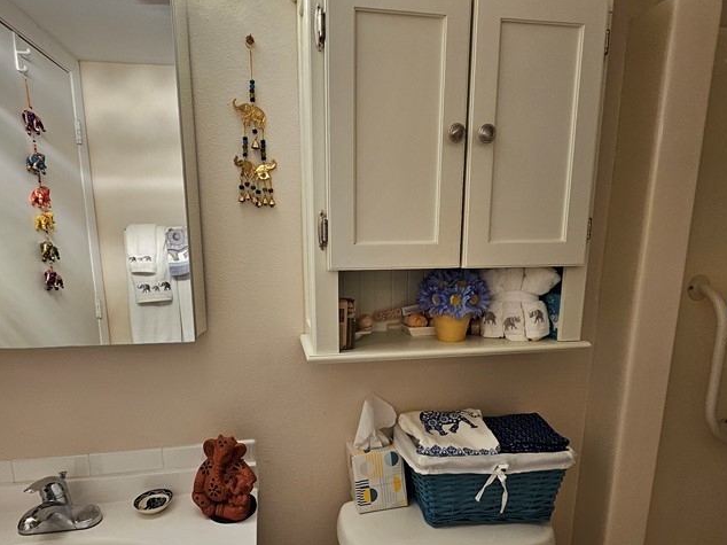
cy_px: 327
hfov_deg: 79.0
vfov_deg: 62.8
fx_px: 441
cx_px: 346
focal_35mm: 21
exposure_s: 1/60
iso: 100
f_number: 2.2
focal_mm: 1.74
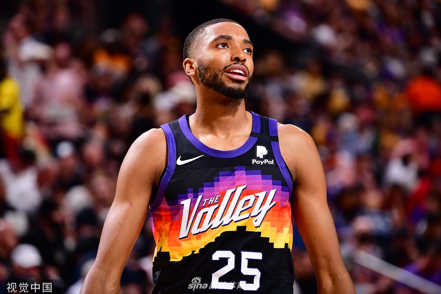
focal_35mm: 302
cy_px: 147
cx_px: 220
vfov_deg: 4.5
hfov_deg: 6.8
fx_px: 3699
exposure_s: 1/250
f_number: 5.6
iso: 320
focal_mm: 300
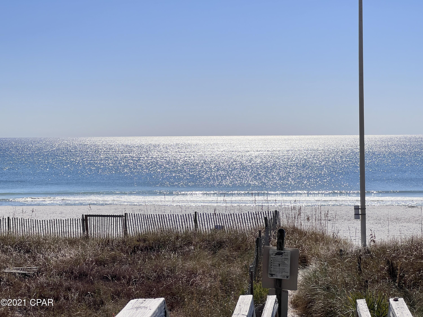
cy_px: 158
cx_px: 212
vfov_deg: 19.1
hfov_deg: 25.3
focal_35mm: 77
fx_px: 941
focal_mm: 9
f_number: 2.8
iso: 32
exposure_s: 1/1553
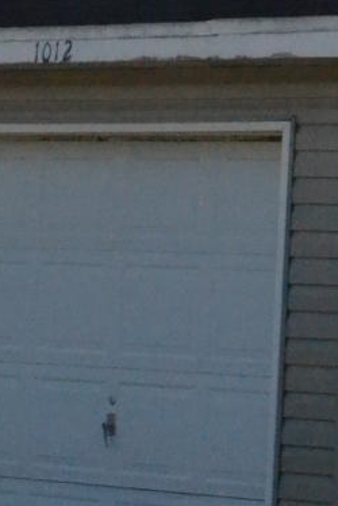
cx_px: 429
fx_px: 3605
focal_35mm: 256
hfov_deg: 5.3
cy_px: -333
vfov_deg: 7.8
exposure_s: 1/1250
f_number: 18
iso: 3200
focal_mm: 32
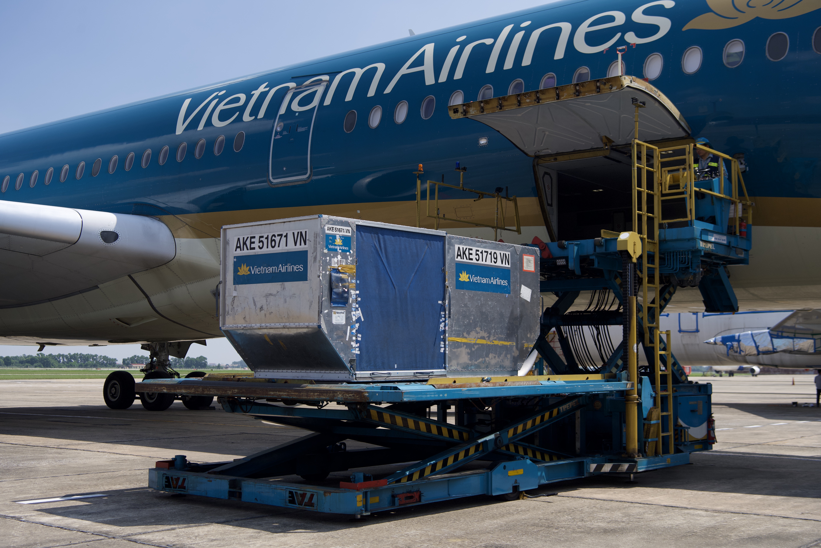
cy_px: 274
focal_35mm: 45
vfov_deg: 29.9
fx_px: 1026
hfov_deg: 43.6
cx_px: 410
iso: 400
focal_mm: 45
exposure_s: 1/4000
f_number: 5
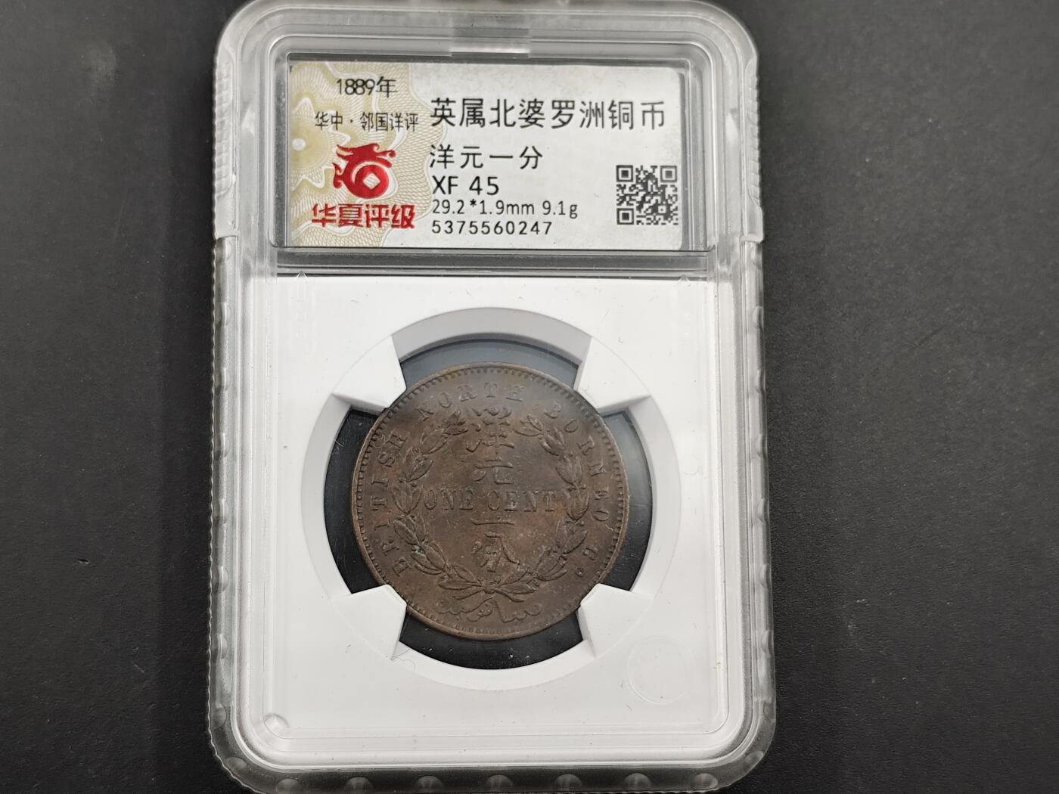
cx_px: 530
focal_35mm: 70
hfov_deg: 27.8
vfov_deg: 21.0
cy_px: 397
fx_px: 2141
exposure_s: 1/100
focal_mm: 6.14
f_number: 1.65
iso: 80
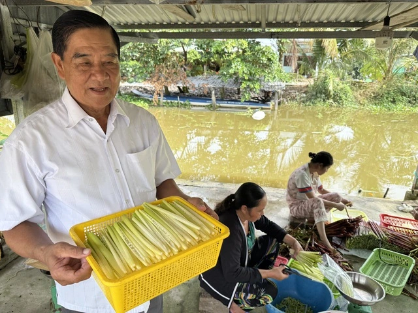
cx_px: 209
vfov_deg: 56.8
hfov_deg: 71.6
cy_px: 156
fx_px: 290
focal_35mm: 24
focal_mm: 6.76
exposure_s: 1/654
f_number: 1.78
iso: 100
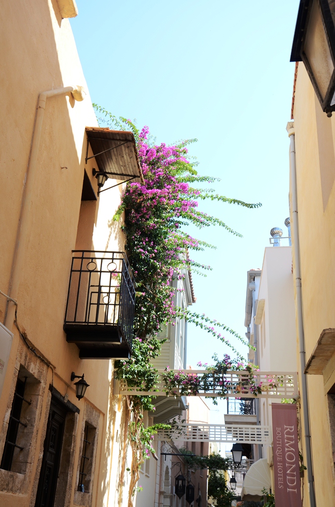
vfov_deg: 46.5
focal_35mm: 42
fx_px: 589
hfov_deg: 31.7
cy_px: 254
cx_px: 168
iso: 200
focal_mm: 28
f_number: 7.1
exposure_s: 1/200
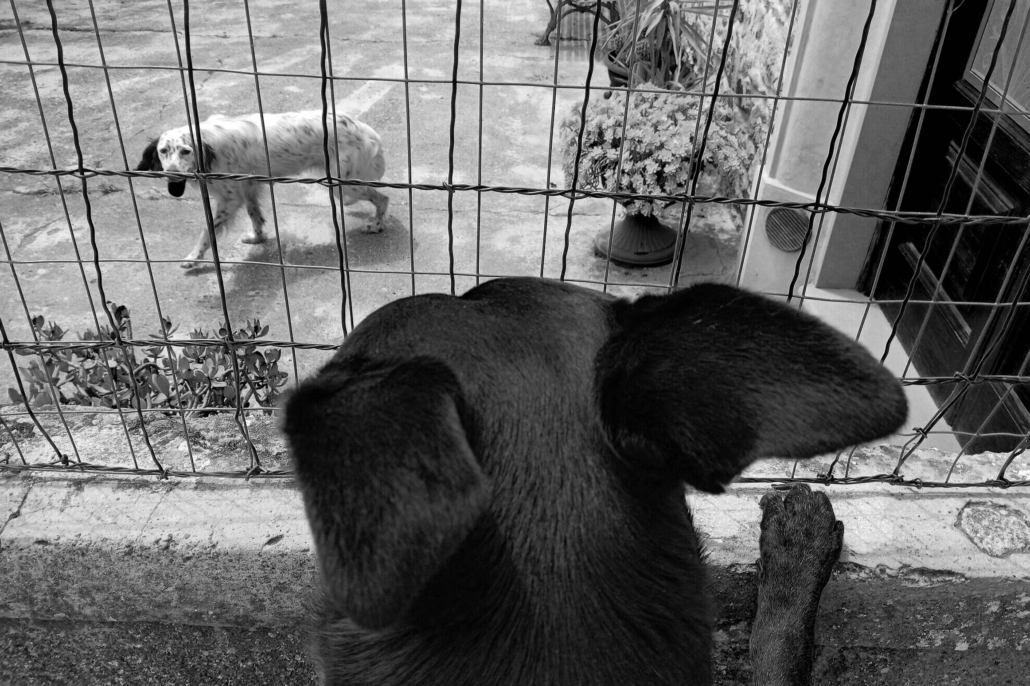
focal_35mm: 29
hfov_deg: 63.7
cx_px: 530
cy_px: 342
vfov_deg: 45.0
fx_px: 830
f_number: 1.8
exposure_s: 1/215
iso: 100
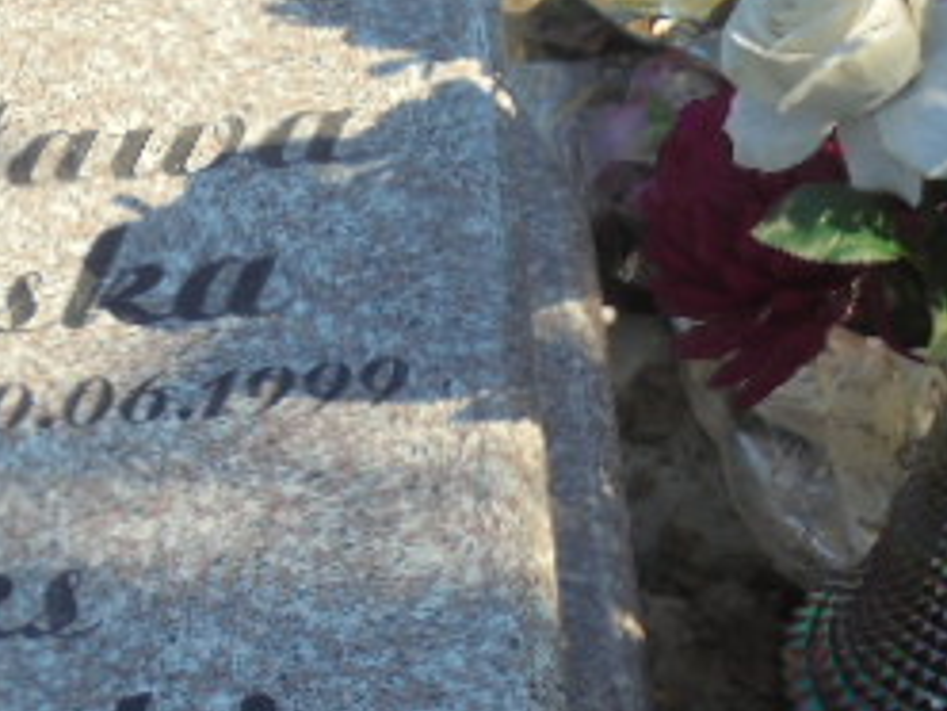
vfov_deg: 14.7
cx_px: -145
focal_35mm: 98
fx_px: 2681
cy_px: 803
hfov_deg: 19.1
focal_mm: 6.9
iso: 100
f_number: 4.2
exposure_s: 1/250
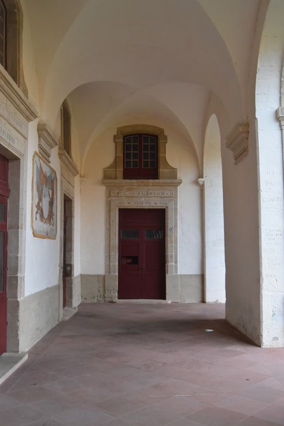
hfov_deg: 38.4
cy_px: 213
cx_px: 142
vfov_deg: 55.1
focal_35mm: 34
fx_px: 408
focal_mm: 23
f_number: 4
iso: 800
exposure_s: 1/60
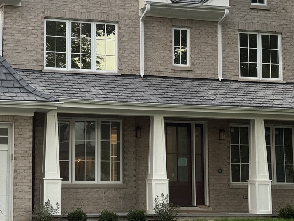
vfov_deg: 14.9
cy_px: 63
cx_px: 88
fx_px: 841
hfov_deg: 19.7
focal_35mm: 99
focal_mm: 6.76
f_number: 1.78
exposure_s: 1/60
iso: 160
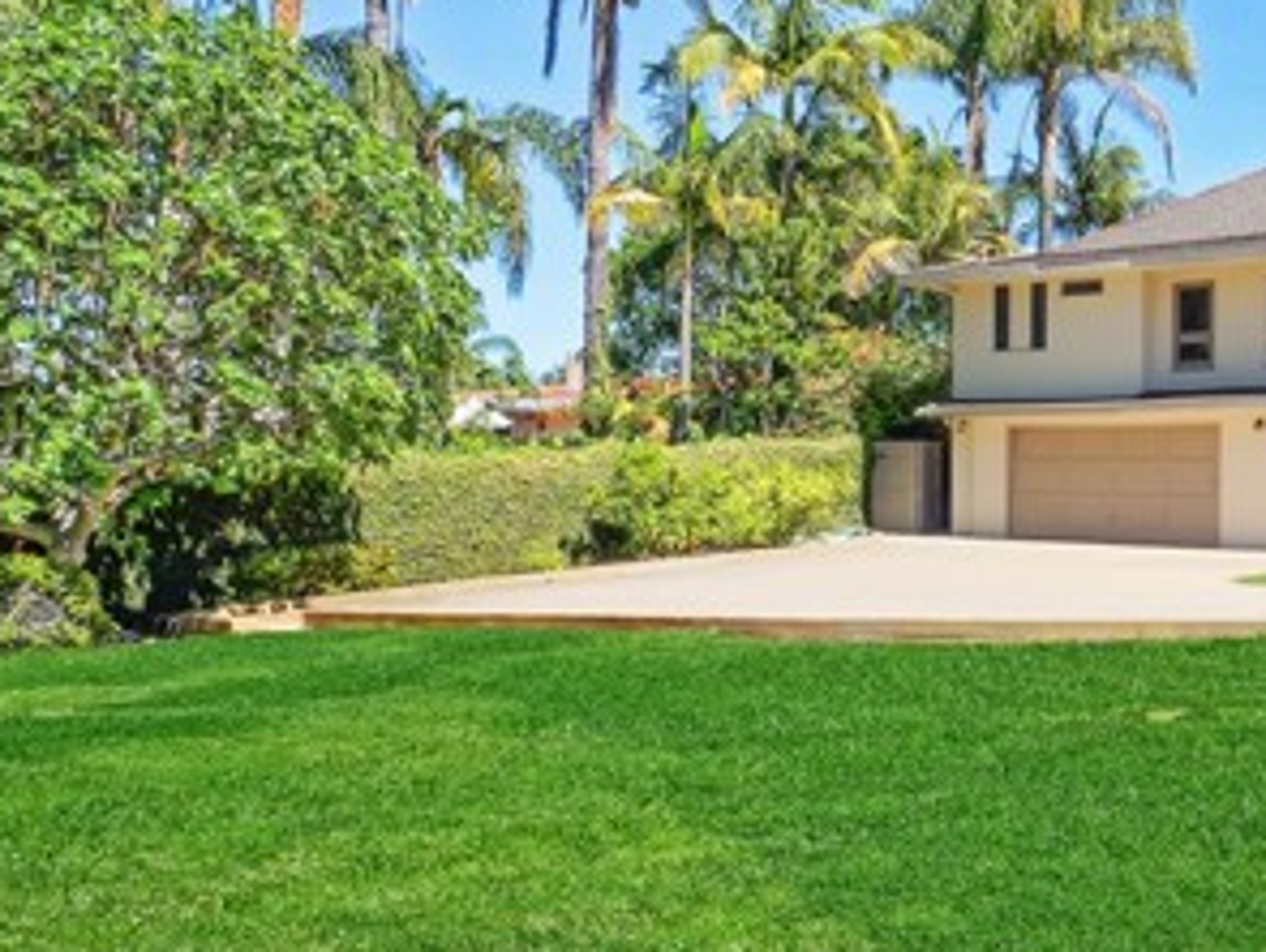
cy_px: 461
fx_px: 1428
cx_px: 1249
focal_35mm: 39
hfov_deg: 41.9
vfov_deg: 36.9
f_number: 16
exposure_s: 1/100
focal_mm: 9
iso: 200
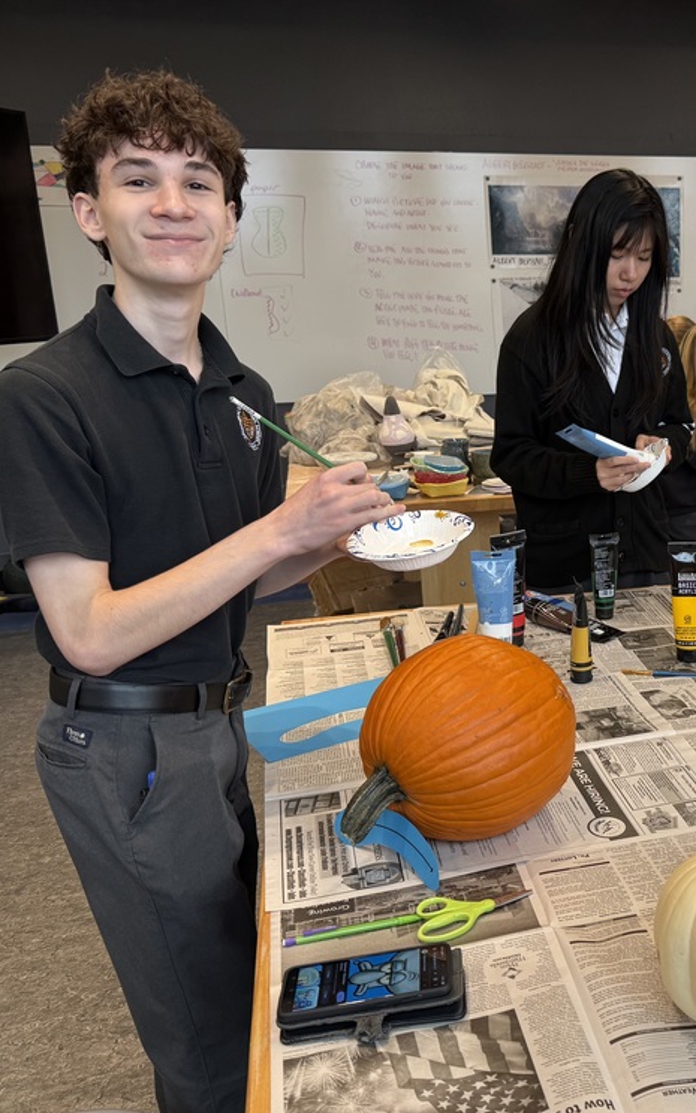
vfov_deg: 55.3
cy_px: 567
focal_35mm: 35
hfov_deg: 34.0
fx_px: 1062
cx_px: 648
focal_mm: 6.76
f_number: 1.78
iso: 80
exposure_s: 1/120
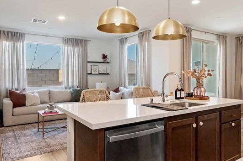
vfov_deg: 47.8
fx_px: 182
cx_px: 145
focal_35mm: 27
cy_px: 72
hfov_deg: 66.8
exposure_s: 1/6
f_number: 10
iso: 500
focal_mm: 14
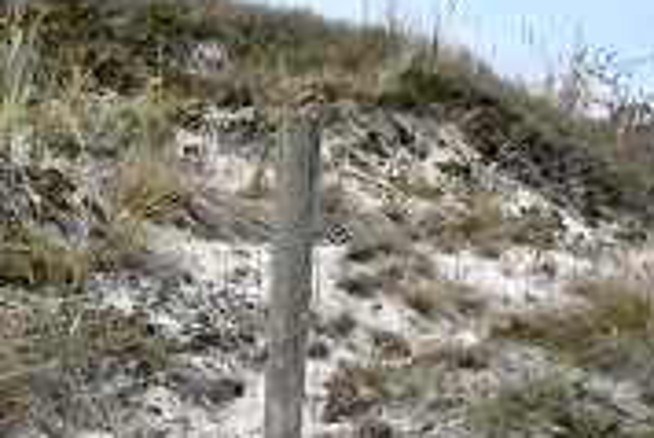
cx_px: 73
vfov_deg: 10.0
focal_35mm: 137
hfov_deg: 14.8
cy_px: 309
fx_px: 2485
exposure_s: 1/8000
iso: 14400
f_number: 11
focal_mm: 27
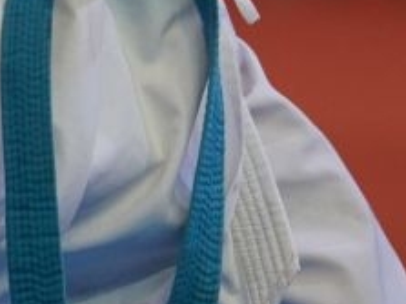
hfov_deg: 1.3
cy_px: -471
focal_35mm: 1555
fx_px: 18228
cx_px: -430
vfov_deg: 1.0
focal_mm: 200
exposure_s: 1/1000
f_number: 2.8
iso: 800
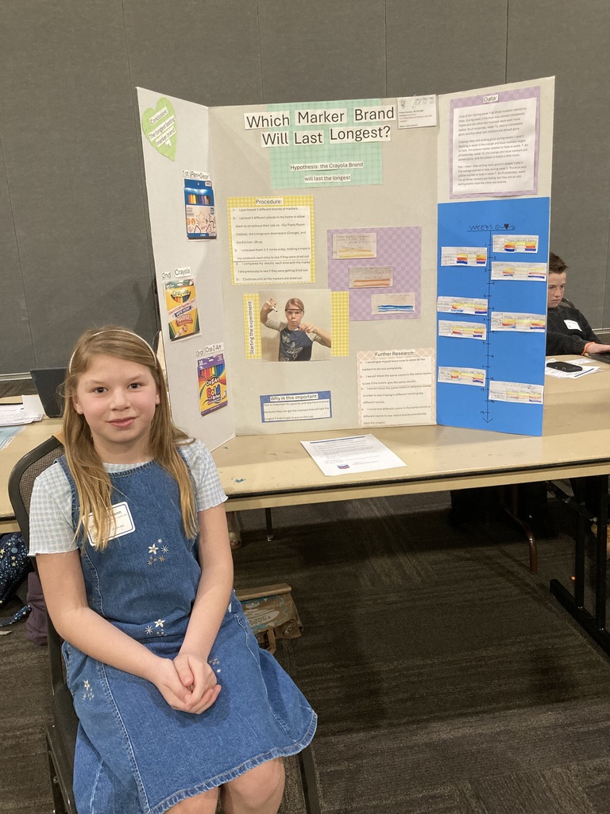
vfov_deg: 63.4
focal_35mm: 28
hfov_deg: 49.7
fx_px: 658
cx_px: 305
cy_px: 407
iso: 250
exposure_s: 1/60
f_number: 1.8
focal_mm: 3.99
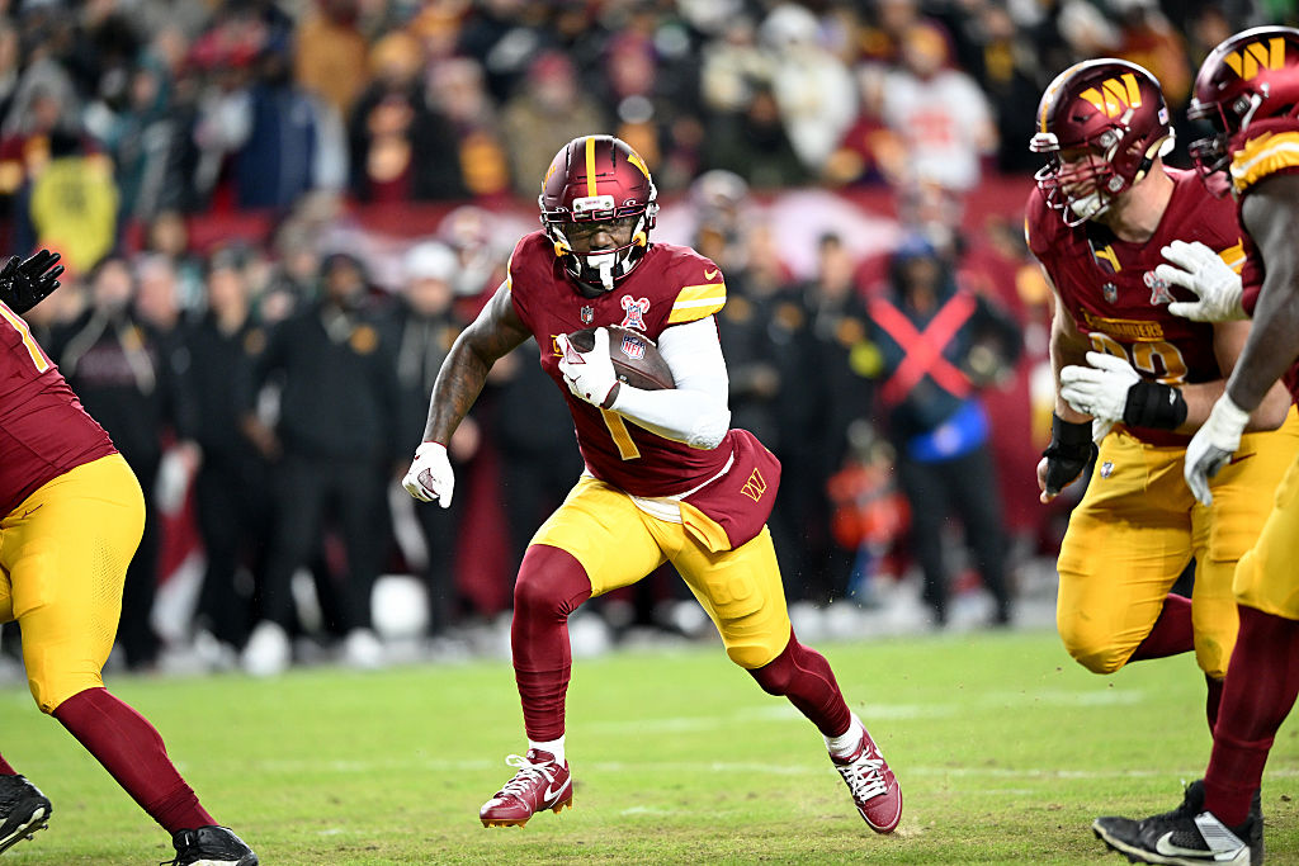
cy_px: 433
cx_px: 650
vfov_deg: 3.4
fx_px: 14434
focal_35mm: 400
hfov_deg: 5.2
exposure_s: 1/1600
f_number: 2.8
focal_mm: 400
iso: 3200
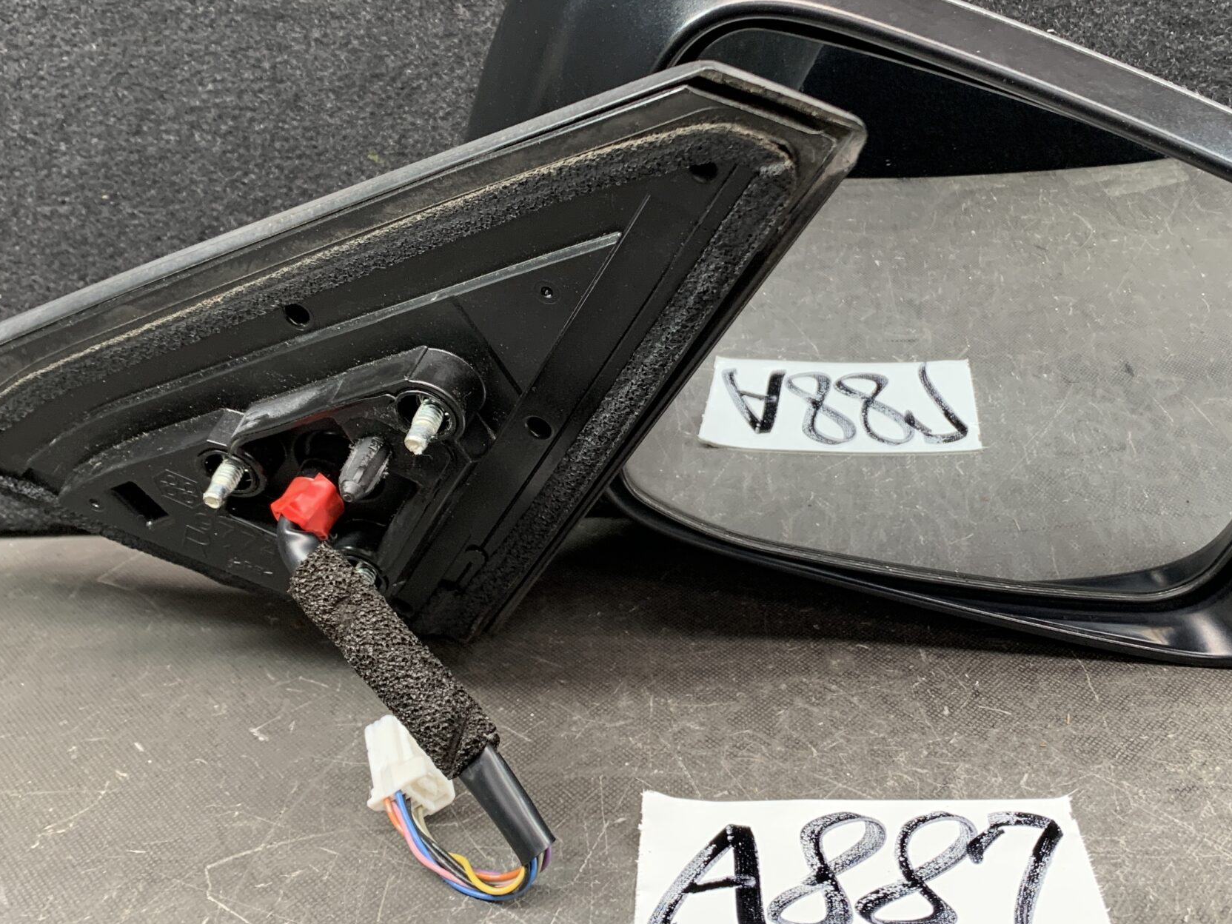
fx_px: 1424
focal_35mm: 40
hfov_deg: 46.7
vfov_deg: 35.9
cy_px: 398
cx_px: 706
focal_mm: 4.25
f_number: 1.8
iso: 100
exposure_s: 1/95
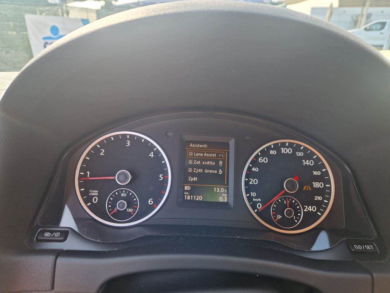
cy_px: 146
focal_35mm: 23
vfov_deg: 58.9
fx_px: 259
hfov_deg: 73.9
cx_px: 195
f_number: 1.8
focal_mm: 5.4
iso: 50
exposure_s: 1/100
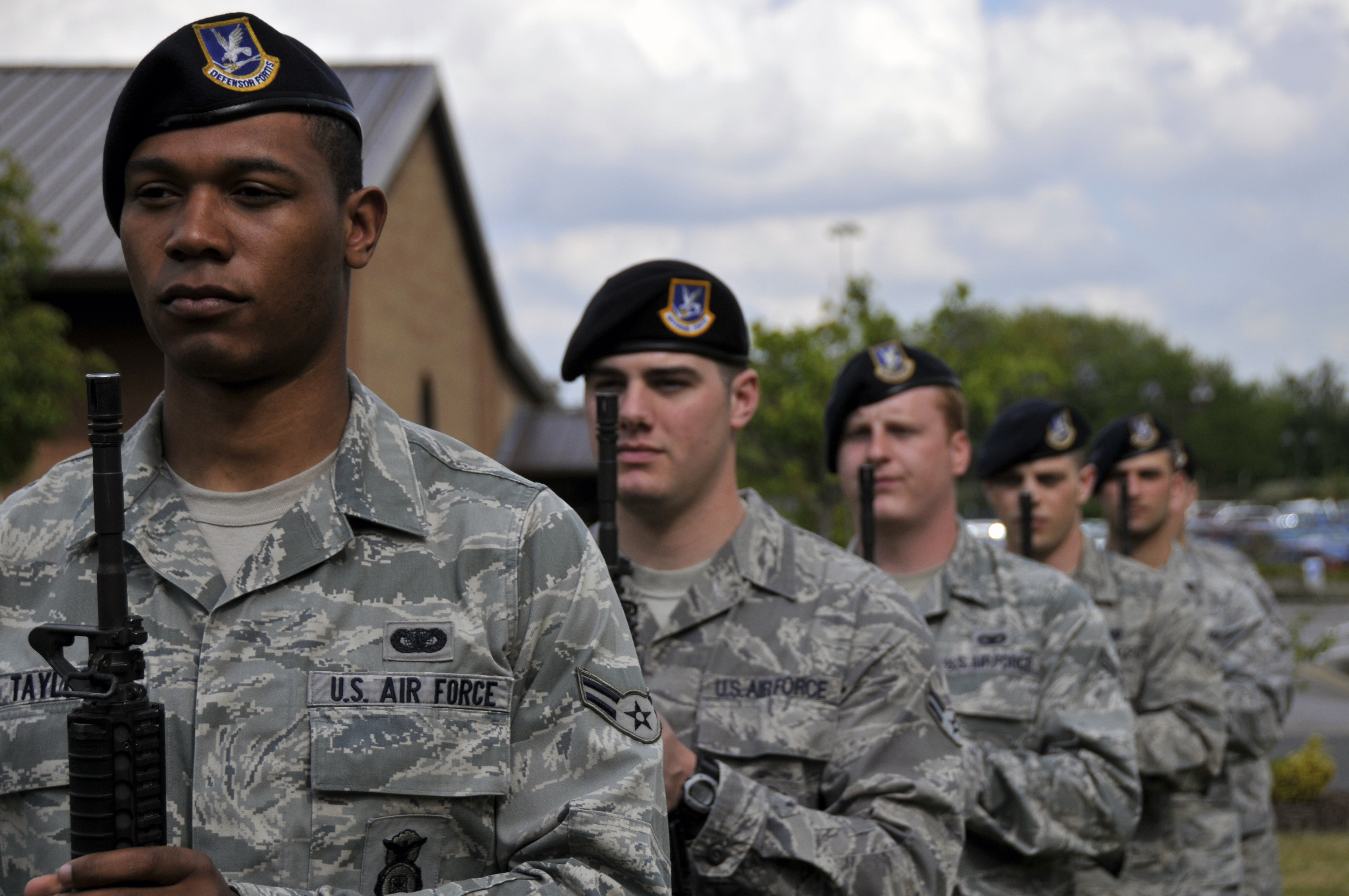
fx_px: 3088
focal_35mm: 82
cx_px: 674
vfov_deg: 16.5
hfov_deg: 24.6
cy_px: 448
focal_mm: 55
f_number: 4.8
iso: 200
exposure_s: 1/2000
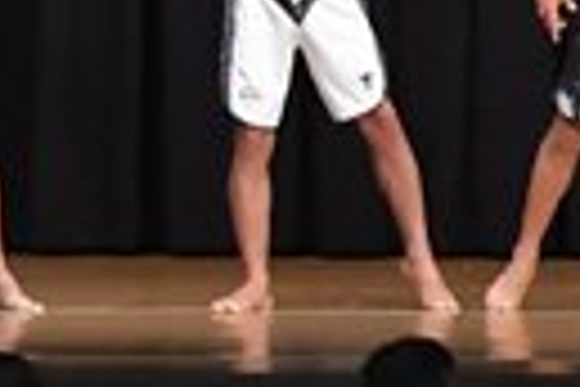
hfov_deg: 4.7
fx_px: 6959
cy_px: -63
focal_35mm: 432
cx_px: 1230
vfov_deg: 3.2
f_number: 5.6
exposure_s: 1/400
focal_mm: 48
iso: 6400
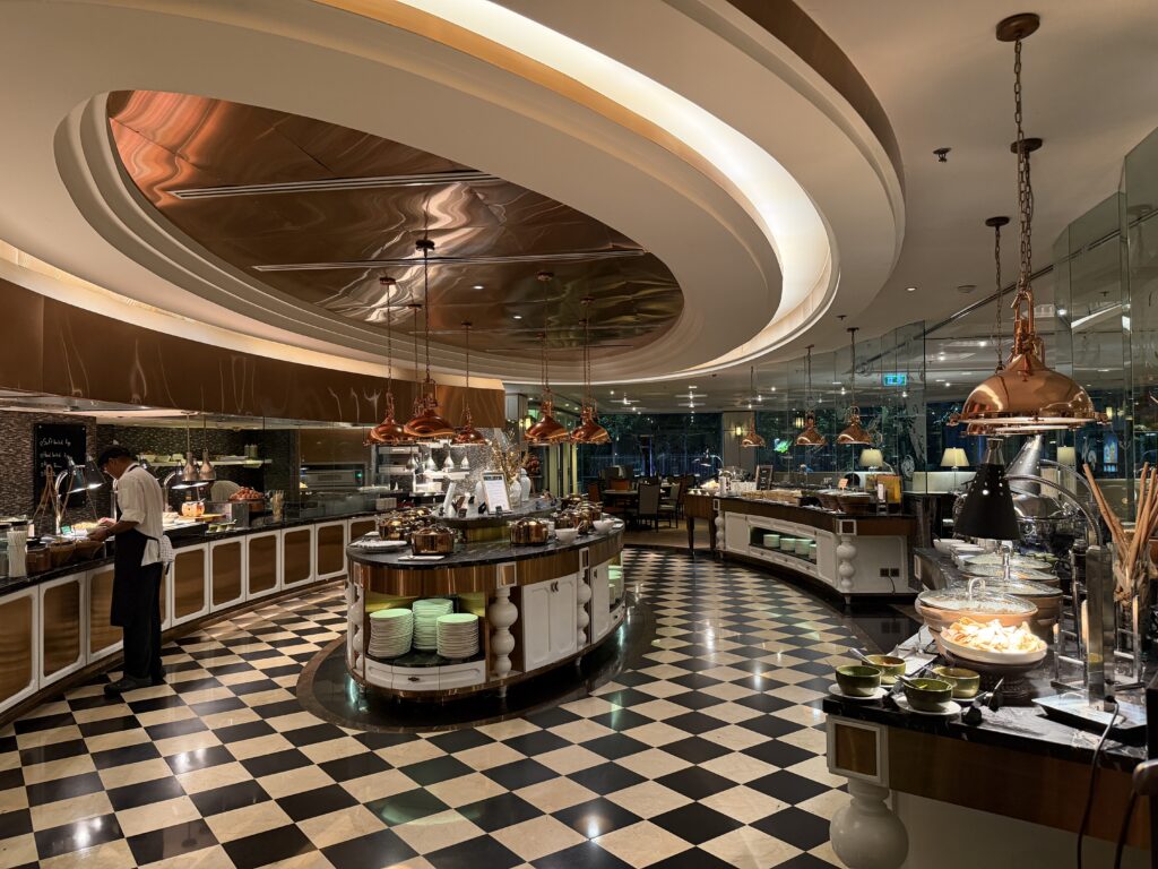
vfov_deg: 56.8
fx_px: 803
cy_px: 434
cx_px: 579
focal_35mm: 24
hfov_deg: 71.6
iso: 400
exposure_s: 1/49
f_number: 1.78
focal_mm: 6.76
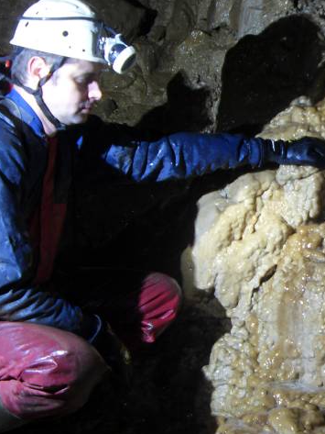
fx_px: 826
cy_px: 229
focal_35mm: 66
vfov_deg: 29.4
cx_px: 273
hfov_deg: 21.9
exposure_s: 2
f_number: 3.5
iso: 80
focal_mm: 6.6
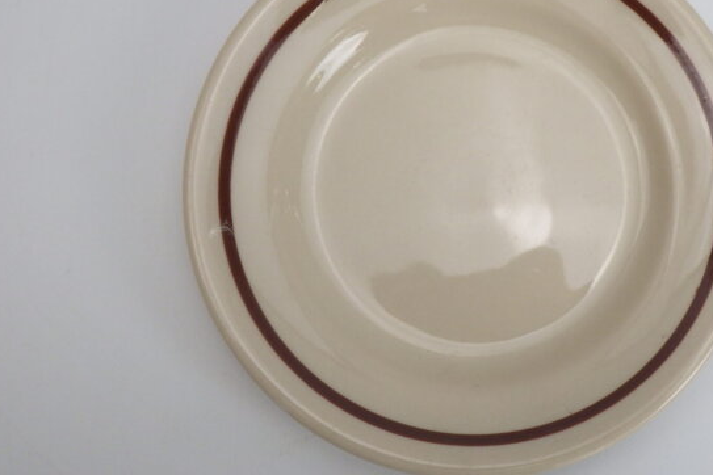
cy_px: 192
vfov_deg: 26.9
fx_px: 990
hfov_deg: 39.2
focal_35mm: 50
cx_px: 469
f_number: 3.8
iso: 125
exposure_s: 1/80
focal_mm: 6.1
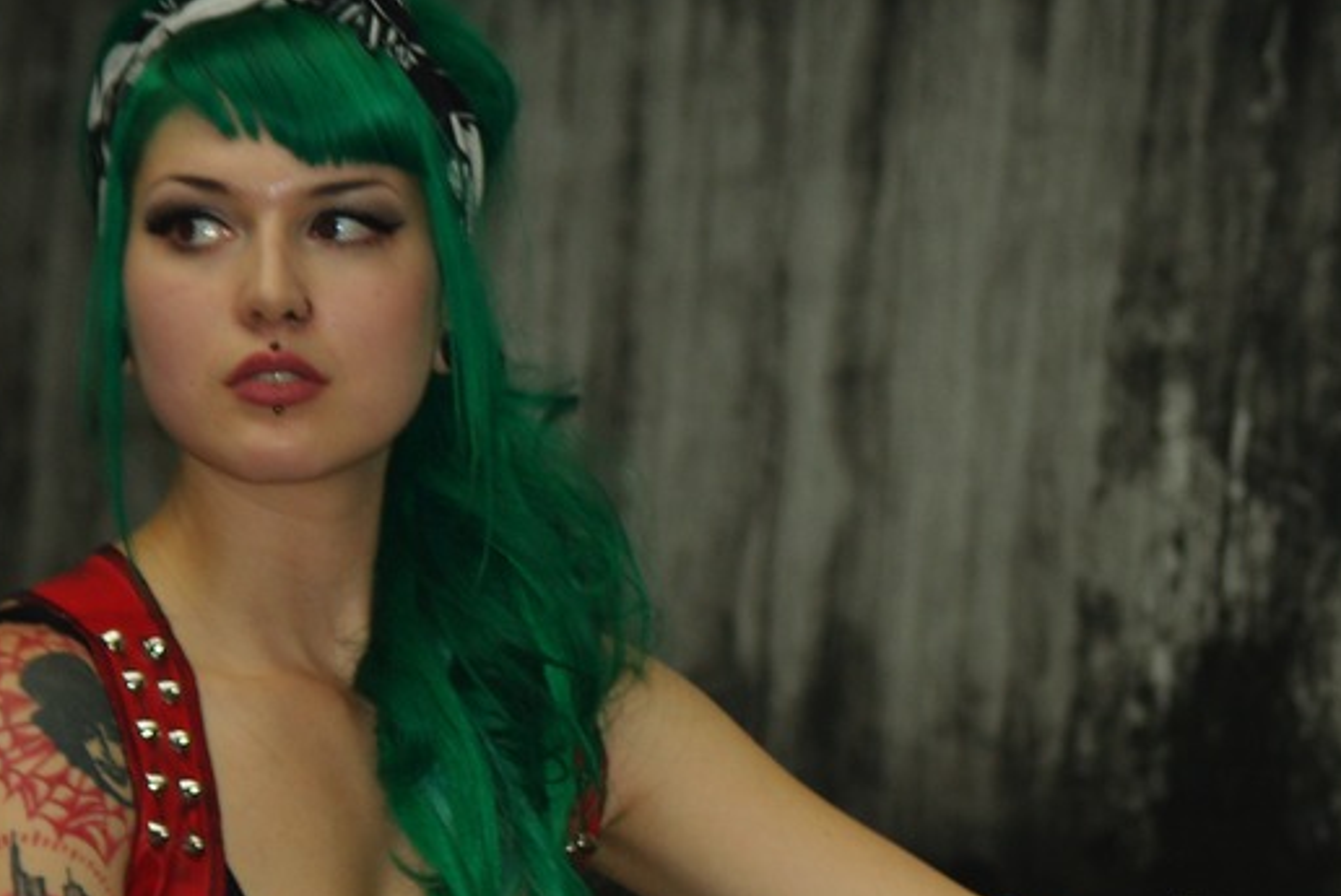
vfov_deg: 5.1
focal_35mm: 271
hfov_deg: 7.6
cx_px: 1140
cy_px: 805
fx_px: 10103
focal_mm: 77.5
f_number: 4.5
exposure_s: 1/90
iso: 200
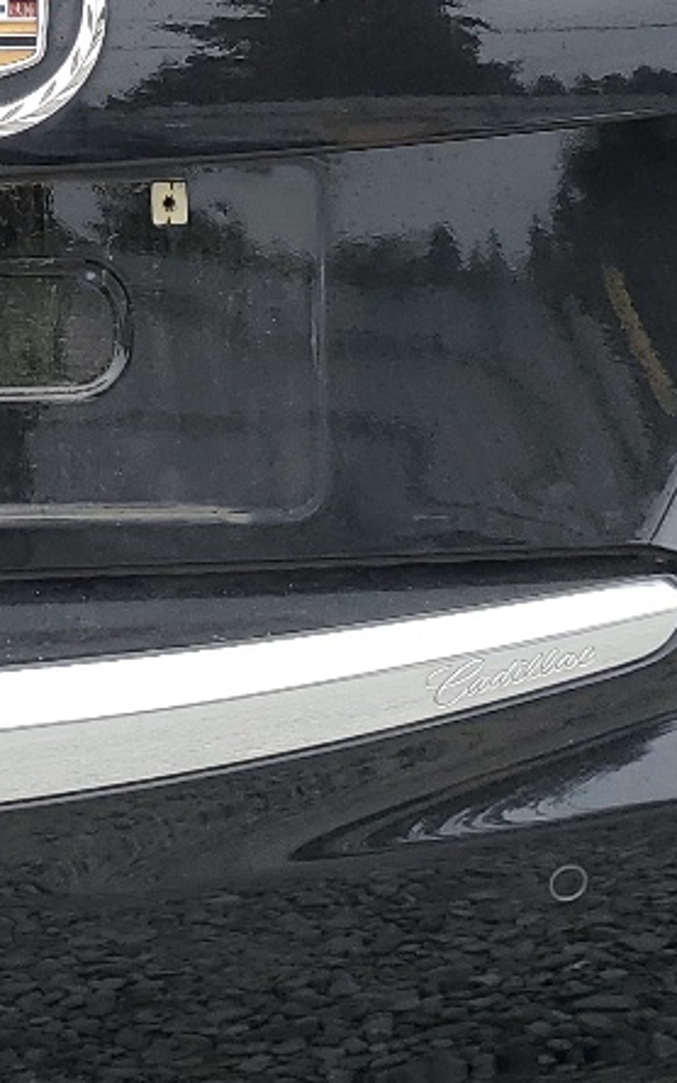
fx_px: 2923
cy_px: 134
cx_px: -124
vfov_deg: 20.6
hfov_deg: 12.9
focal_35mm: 99
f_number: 1.5
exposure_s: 1/476
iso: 50
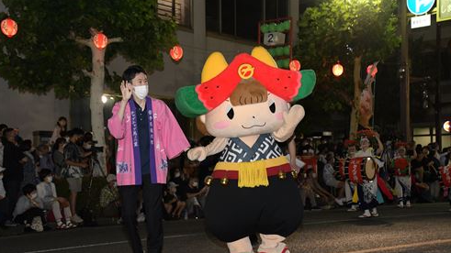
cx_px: 225
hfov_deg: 32.8
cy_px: 135
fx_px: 765
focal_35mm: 64
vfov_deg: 18.8
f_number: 5
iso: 2500
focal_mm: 40
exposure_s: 1/250
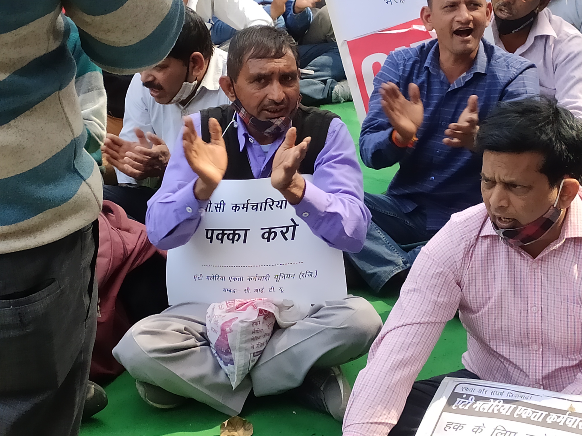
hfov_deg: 69.4
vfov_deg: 54.9
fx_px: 420
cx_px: 291
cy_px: 218
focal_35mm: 25
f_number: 1.79
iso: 112
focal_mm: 4.74
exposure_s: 1/213
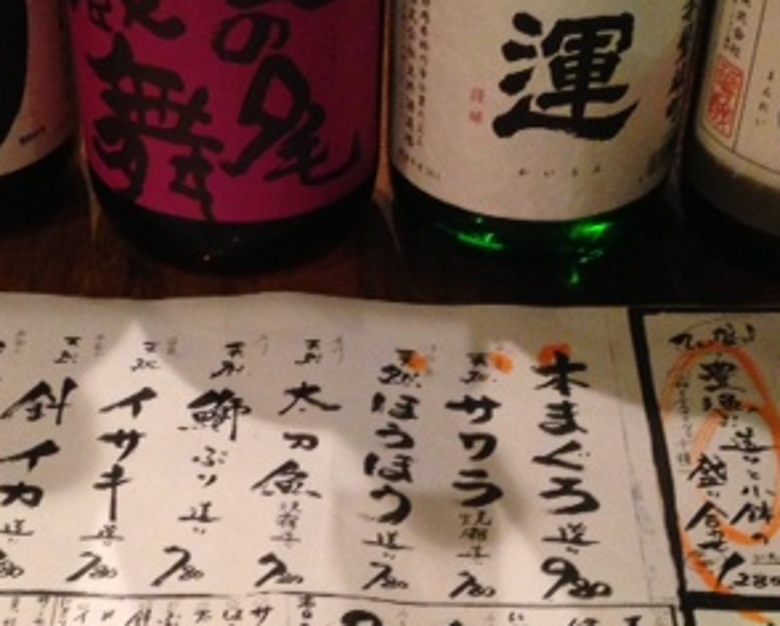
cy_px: 581
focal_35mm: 70
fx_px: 1618
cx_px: 342
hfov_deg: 27.1
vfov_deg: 21.3
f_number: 2.4
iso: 400
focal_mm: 4.13
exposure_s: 1/15
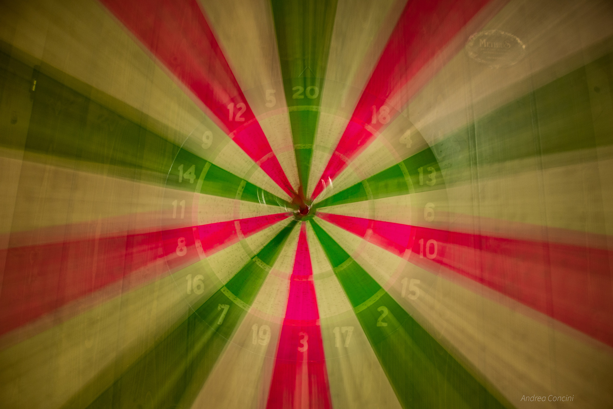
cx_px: 306
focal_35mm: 450
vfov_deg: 3.1
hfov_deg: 4.6
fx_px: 7662
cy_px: 204
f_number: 6.3
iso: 100
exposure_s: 1/2
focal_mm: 300
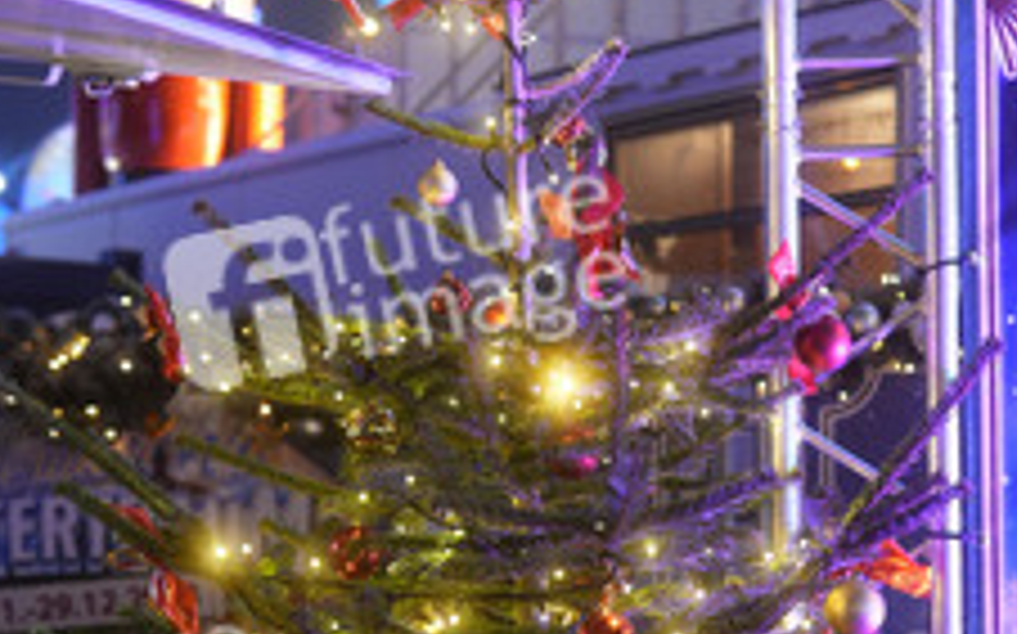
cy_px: 508
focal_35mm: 81
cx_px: 526
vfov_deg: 16.0
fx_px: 2244
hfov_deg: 25.5
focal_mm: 30
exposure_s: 1/50
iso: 640
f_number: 2
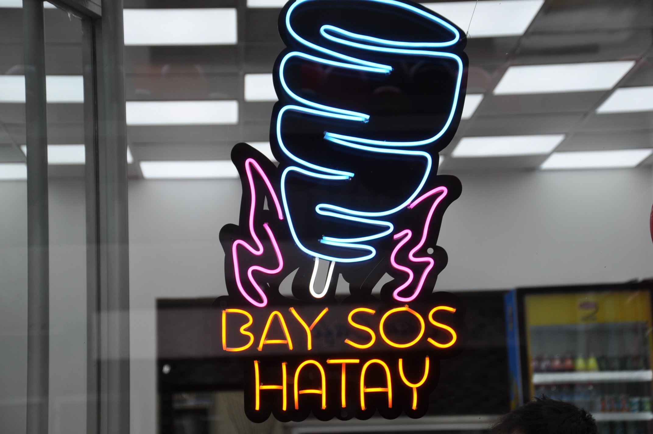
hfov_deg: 18.2
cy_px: 217
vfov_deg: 12.1
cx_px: 326
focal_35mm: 112
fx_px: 2038
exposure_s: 1/160
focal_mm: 75
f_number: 6.3
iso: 200
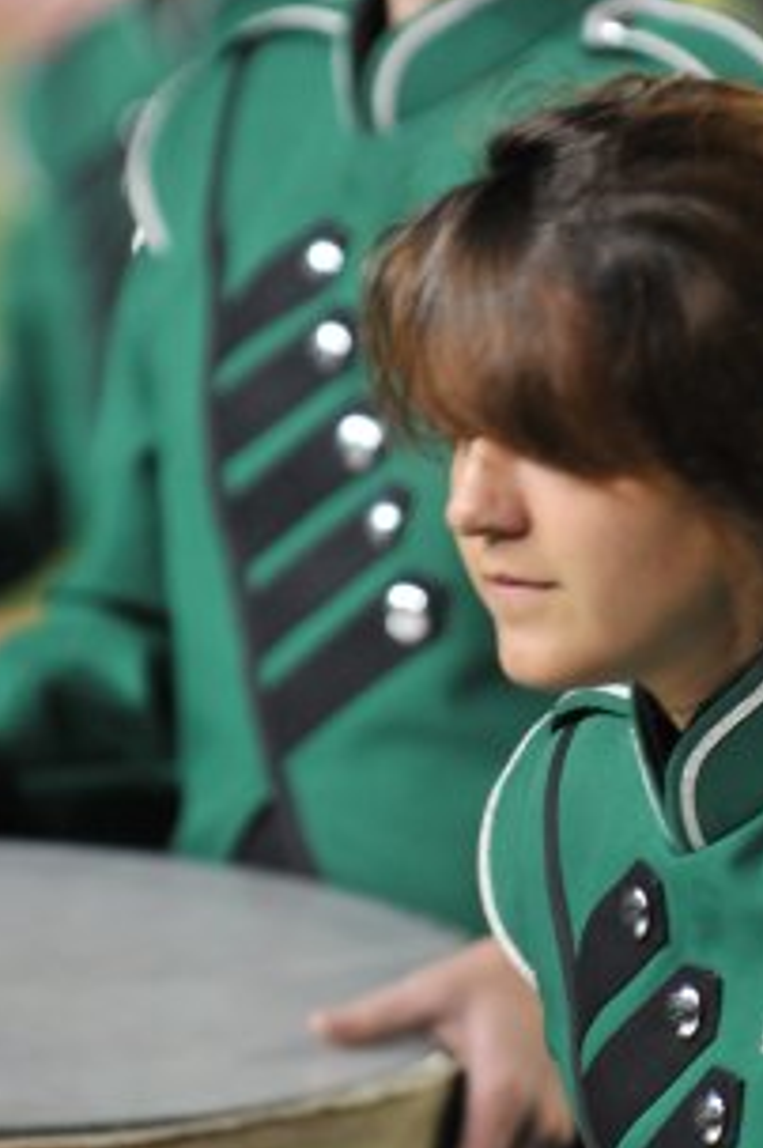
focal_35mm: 592
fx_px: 18862
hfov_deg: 2.3
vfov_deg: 3.5
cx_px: 240
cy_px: 351
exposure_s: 1/160
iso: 800
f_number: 2.8
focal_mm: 200
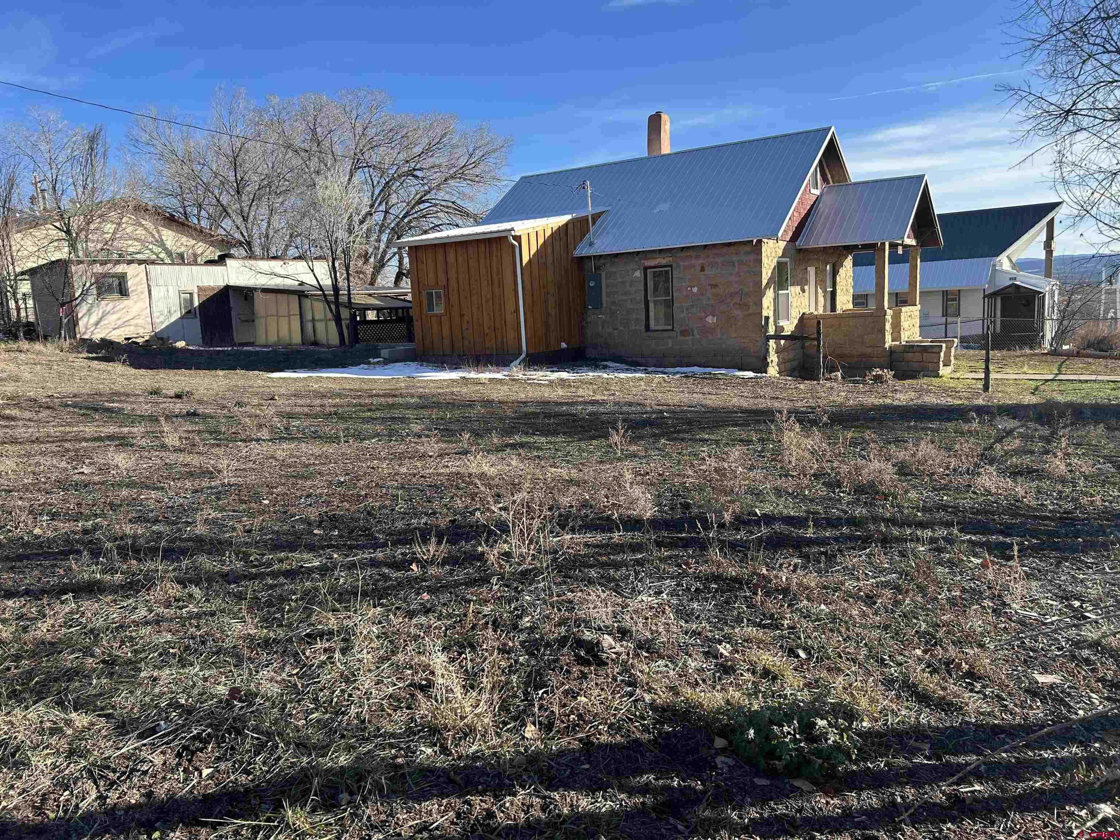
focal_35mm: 26
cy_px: 420
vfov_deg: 53.1
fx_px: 841
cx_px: 560
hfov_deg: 67.3
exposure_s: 1/1553
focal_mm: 5.7
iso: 50
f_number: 1.5
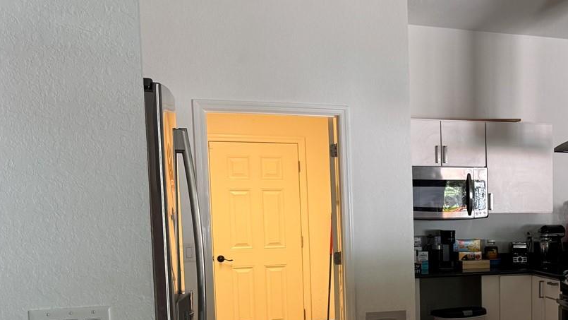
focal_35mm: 52
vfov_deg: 22.7
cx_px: 546
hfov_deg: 36.5
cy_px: 266
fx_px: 783
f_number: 1.78
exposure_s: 1/60
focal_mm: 6.76
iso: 125
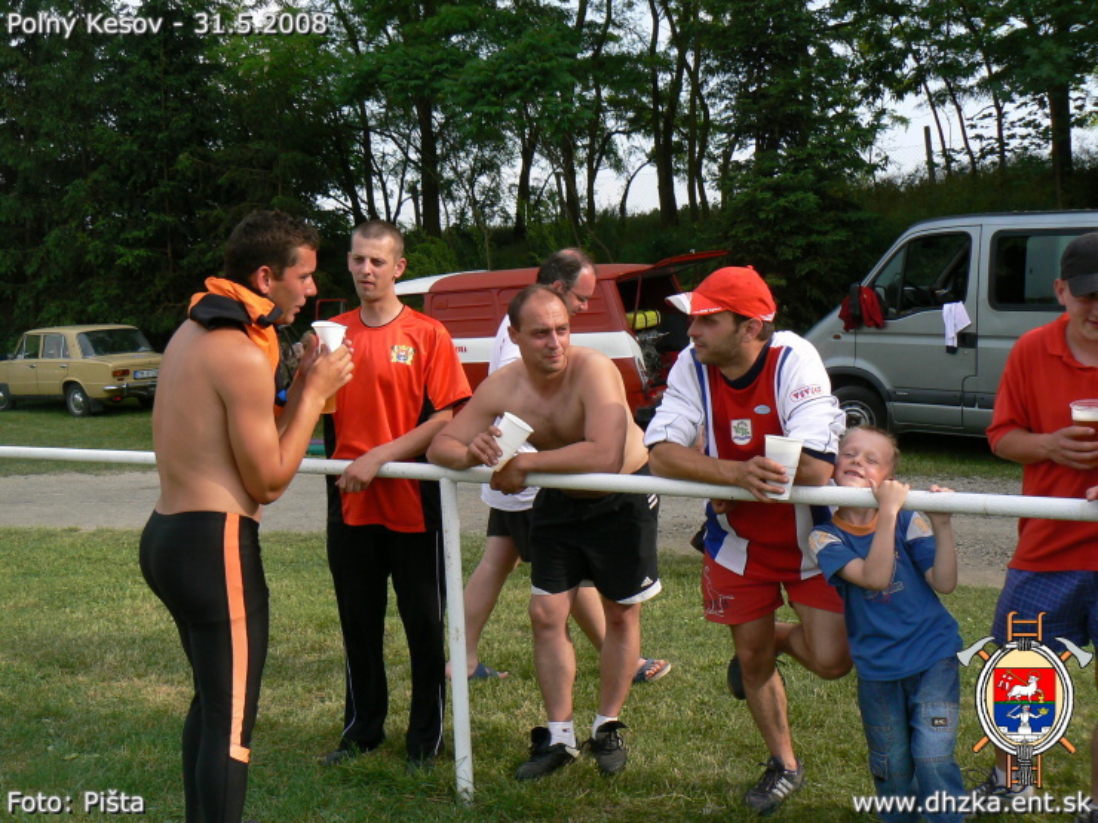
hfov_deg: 51.4
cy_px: 412
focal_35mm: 36
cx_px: 549
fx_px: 1142
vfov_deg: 39.7
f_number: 5.6
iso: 80
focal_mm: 6
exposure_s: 1/320
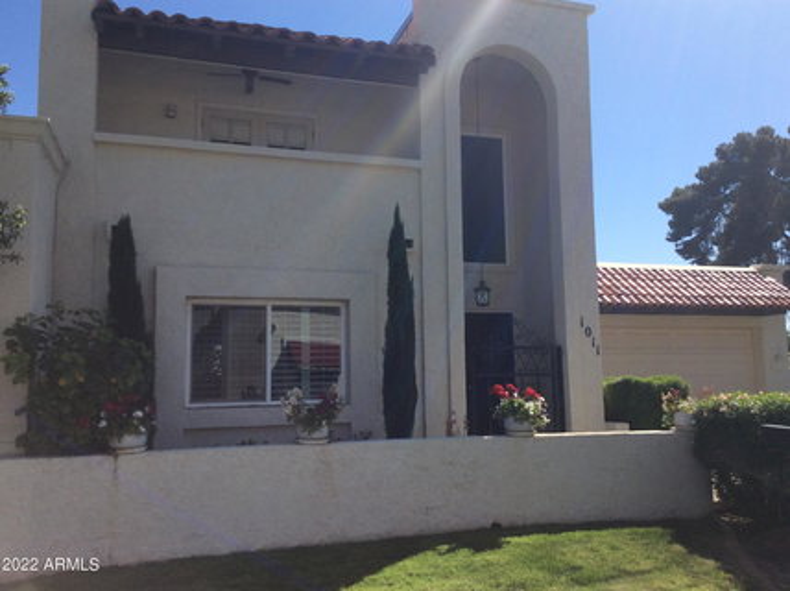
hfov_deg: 56.9
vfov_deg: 44.1
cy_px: 296
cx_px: 395
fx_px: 729
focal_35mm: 32
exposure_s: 1/1590
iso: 32
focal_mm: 3.3
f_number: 2.4
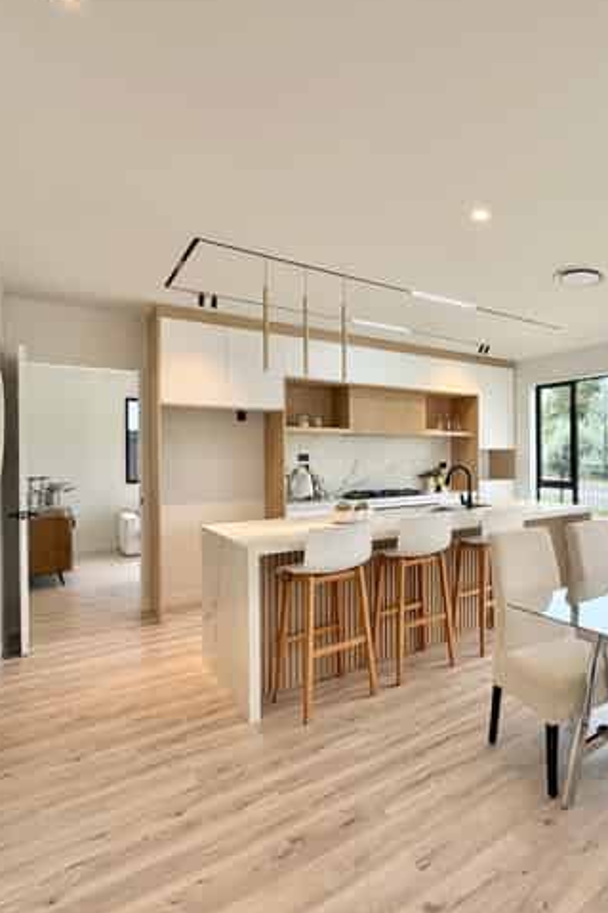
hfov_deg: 53.6
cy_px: 456
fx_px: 507
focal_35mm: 20
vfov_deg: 84.0
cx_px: 555
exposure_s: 1/191
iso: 40
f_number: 2.2
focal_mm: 2.22
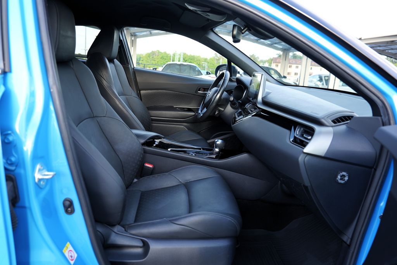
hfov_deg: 73.7
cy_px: 132
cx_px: 198
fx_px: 265
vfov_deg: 53.1
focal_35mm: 24
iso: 125
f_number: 4
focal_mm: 24
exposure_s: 1/60
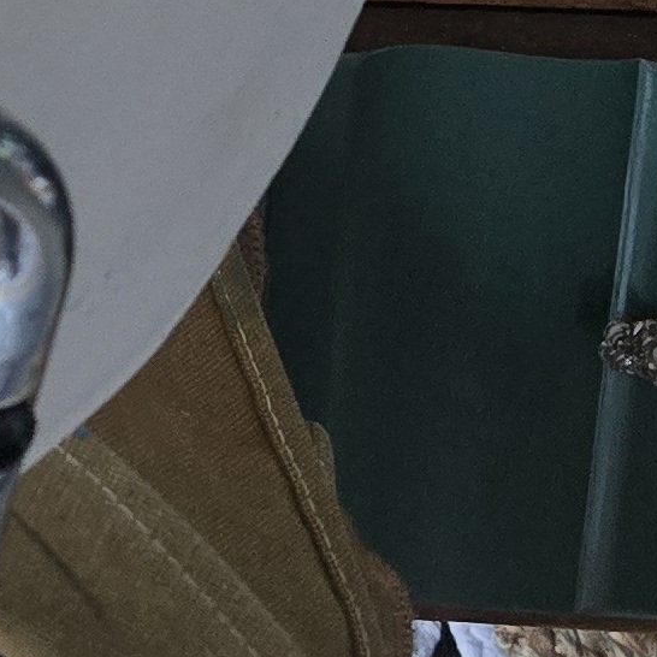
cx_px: -889
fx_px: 3199
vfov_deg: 10.3
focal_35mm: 149
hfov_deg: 10.3
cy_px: -877
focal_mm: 6.3
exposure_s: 1/120
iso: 640
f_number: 1.7
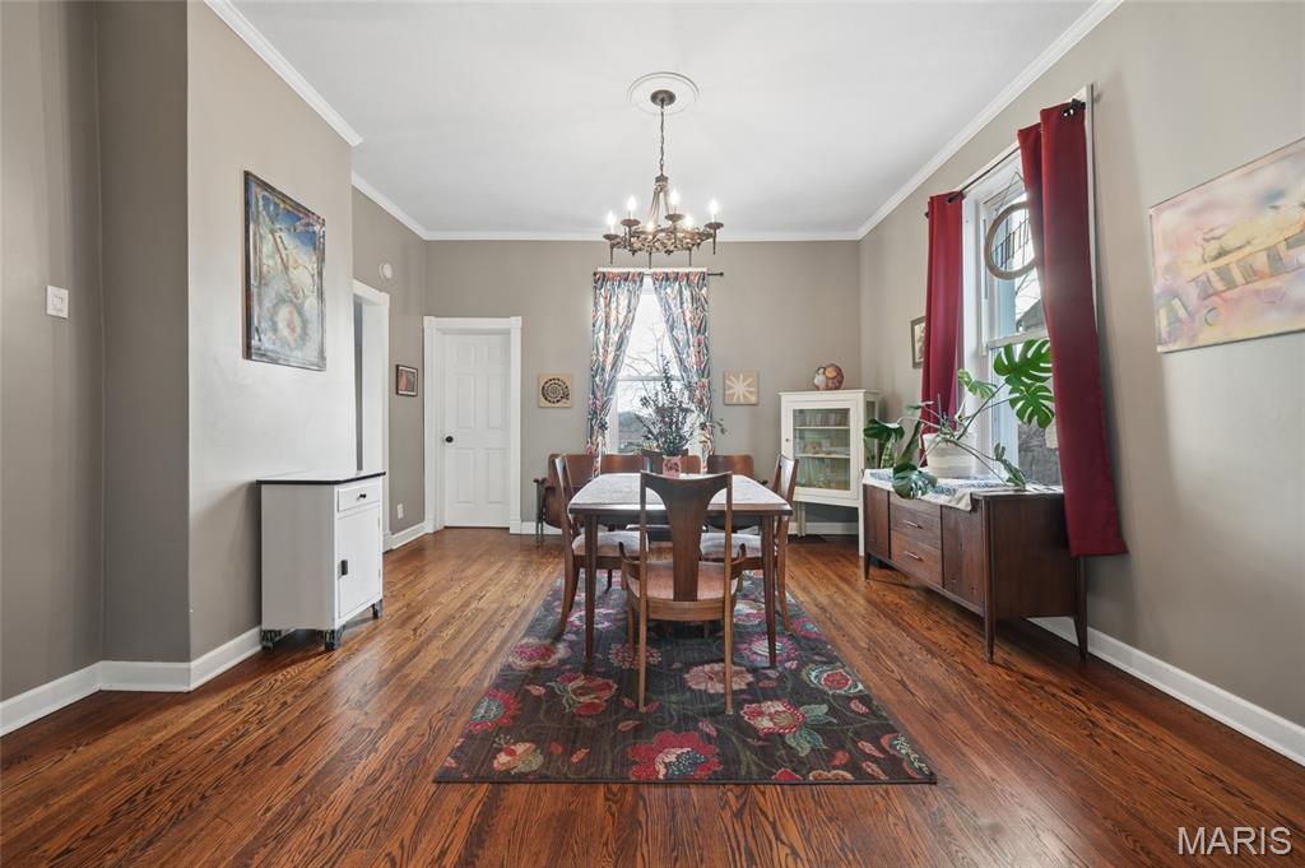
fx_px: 471
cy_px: 434
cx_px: 652
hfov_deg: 108.4
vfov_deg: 85.3
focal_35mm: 13
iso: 400
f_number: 8
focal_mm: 13
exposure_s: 1/5
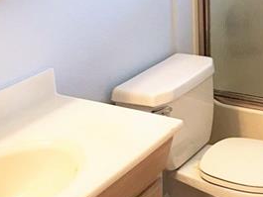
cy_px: -3
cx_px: 228
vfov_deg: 17.8
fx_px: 616
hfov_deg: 23.6
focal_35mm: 81
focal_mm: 3.99
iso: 40
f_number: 1.8
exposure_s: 1/24
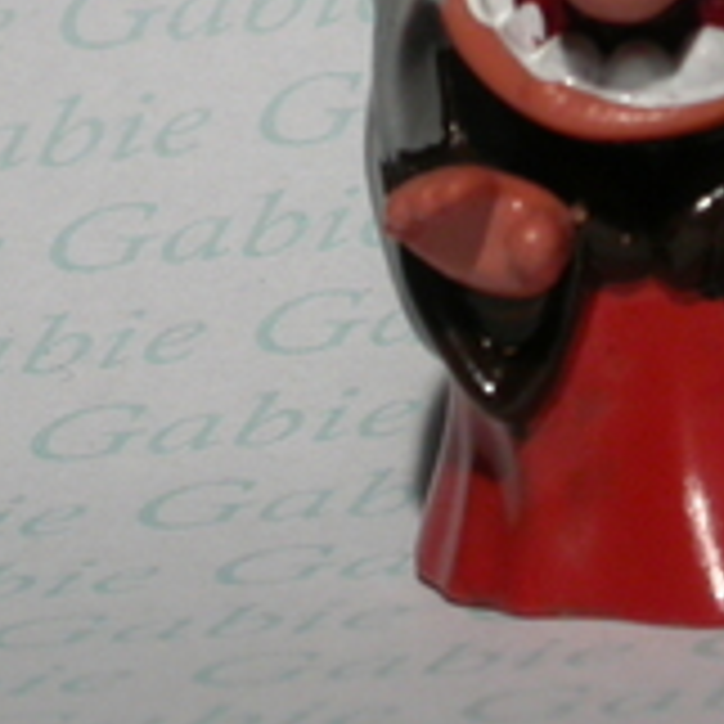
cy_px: -49
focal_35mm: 290
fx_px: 6862
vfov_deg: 6.0
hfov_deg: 6.0
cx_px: 648
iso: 100
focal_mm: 18.2
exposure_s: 1/578
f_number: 5.9
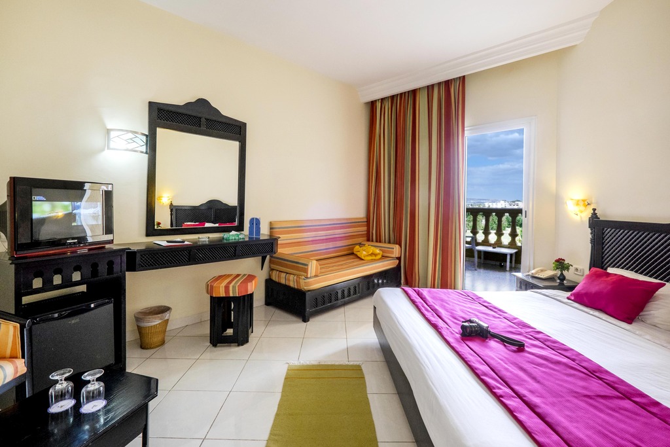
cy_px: 224
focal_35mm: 15
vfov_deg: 77.3
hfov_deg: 100.4
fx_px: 279
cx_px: 335
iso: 640
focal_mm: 10
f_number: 8
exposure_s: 1/15
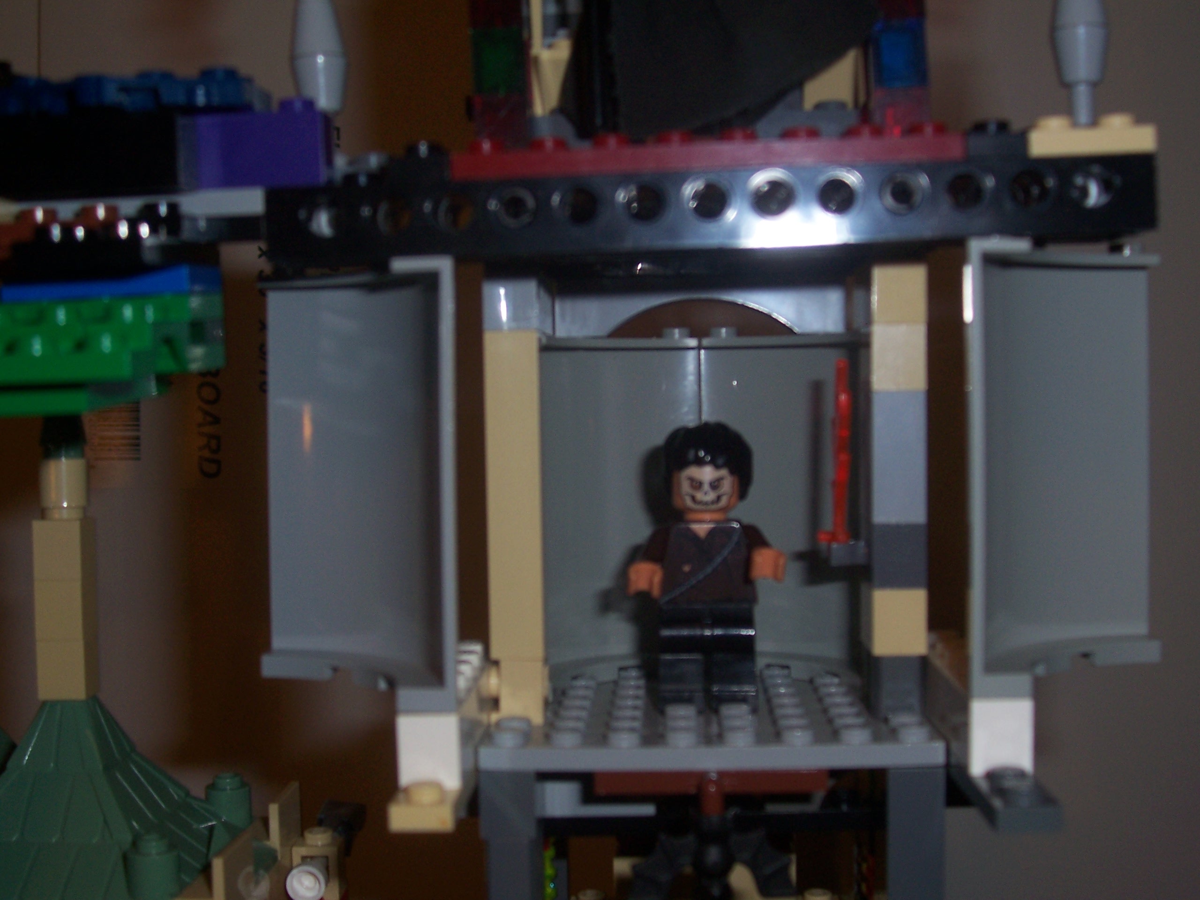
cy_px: 450
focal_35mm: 42
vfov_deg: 34.3
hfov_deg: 44.8
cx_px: 600
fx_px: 1456
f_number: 3
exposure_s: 1/60
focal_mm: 7
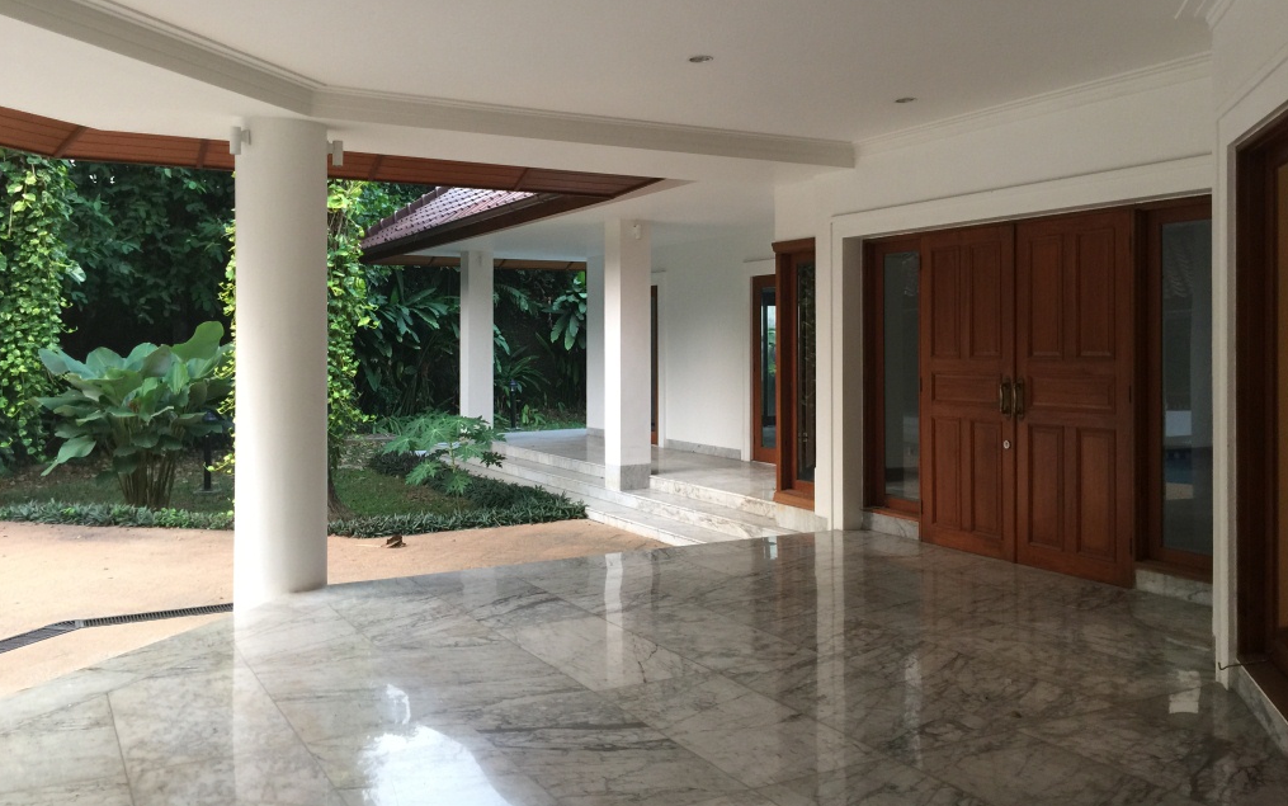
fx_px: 1088
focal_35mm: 31
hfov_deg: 61.2
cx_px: 646
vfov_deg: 40.5
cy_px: 336
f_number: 2.2
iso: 40
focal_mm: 4.15
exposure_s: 1/15
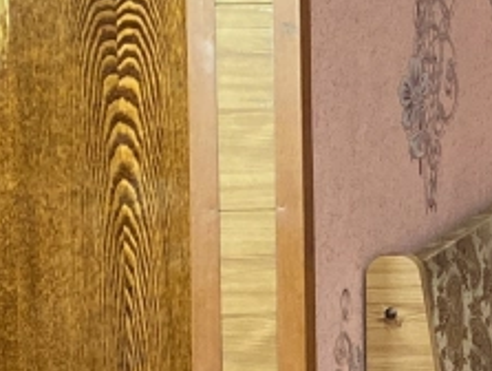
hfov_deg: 11.2
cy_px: -87
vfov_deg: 10.0
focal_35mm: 146
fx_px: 2078
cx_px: 1202
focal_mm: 4.25
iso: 250
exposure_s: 1/50
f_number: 1.8
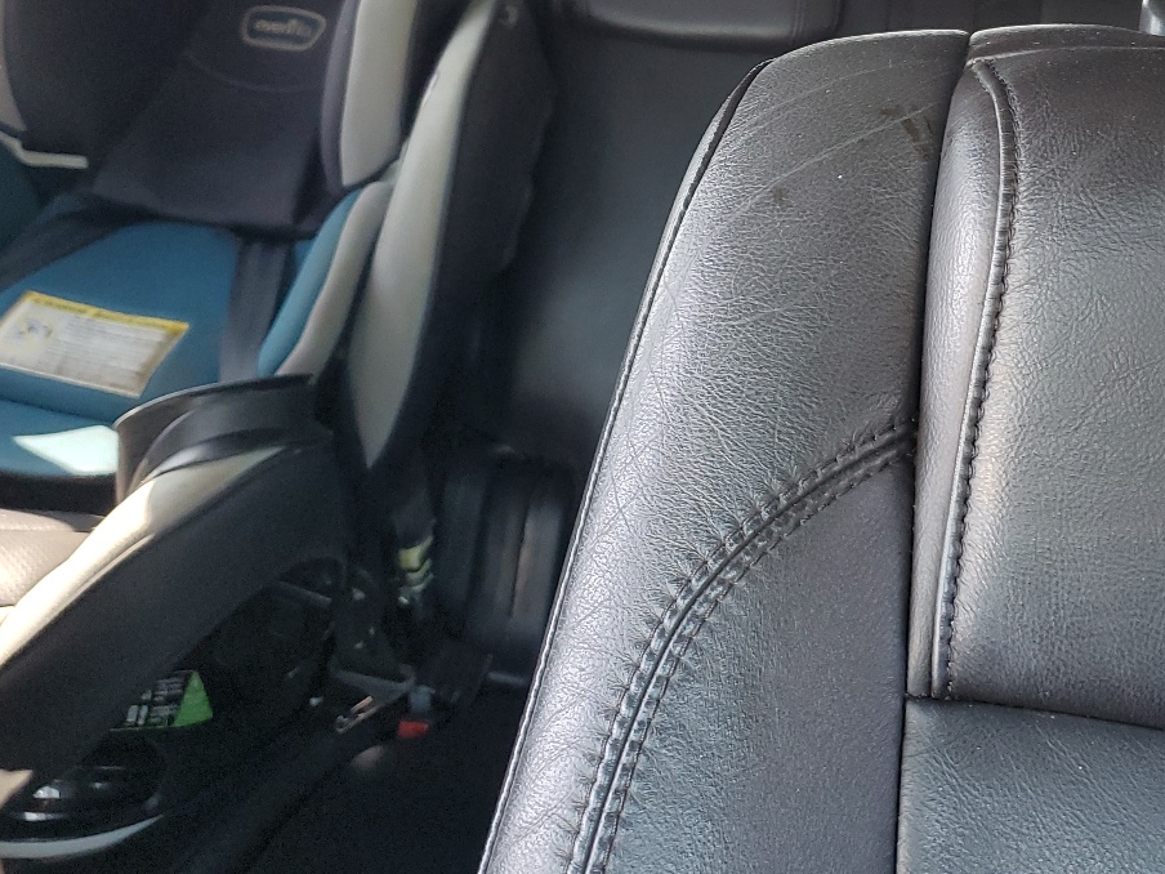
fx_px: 1548
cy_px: 180
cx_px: 755
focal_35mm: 46
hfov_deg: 40.8
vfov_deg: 30.8
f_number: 1.5
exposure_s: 1/120
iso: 91
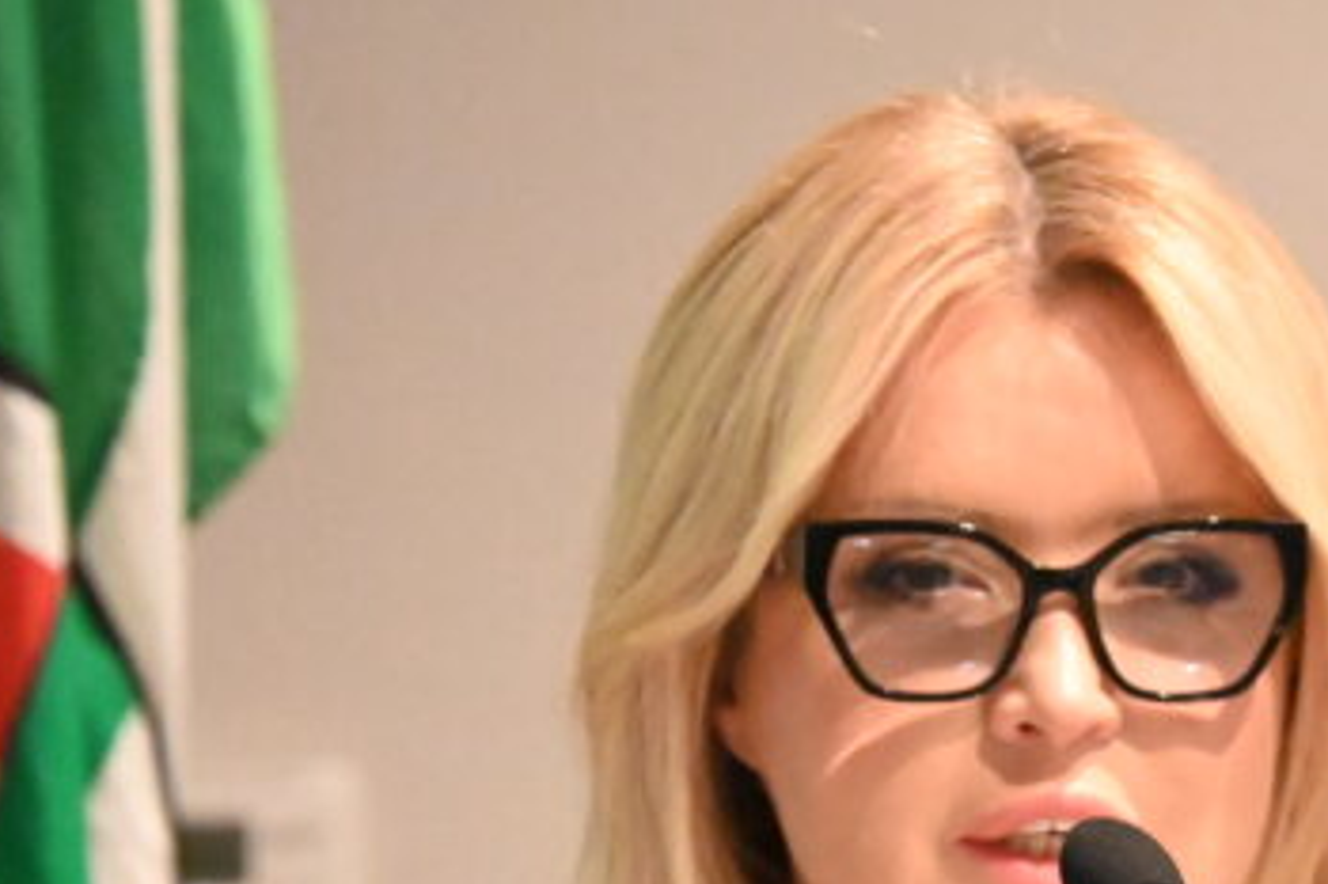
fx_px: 21569
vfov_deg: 2.3
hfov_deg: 3.5
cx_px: 1036
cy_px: 1011
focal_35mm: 585
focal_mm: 200
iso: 28800
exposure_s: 1/200
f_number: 6.3
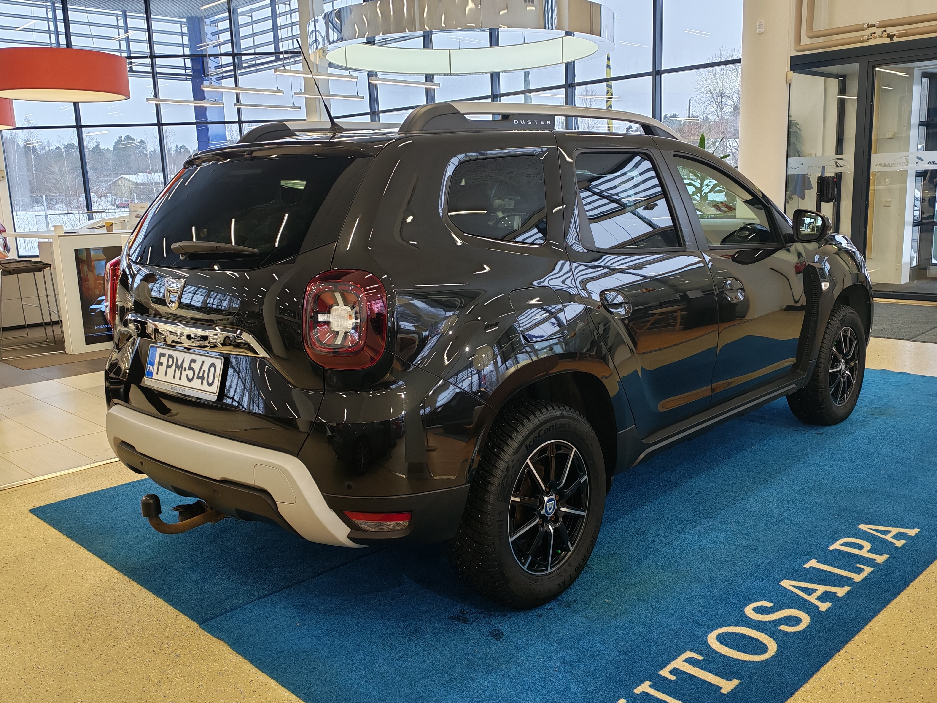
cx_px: 468
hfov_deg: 55.4
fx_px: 893
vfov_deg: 42.9
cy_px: 352
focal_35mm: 33
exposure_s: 1/100
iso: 160
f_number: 1.9
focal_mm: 6.12
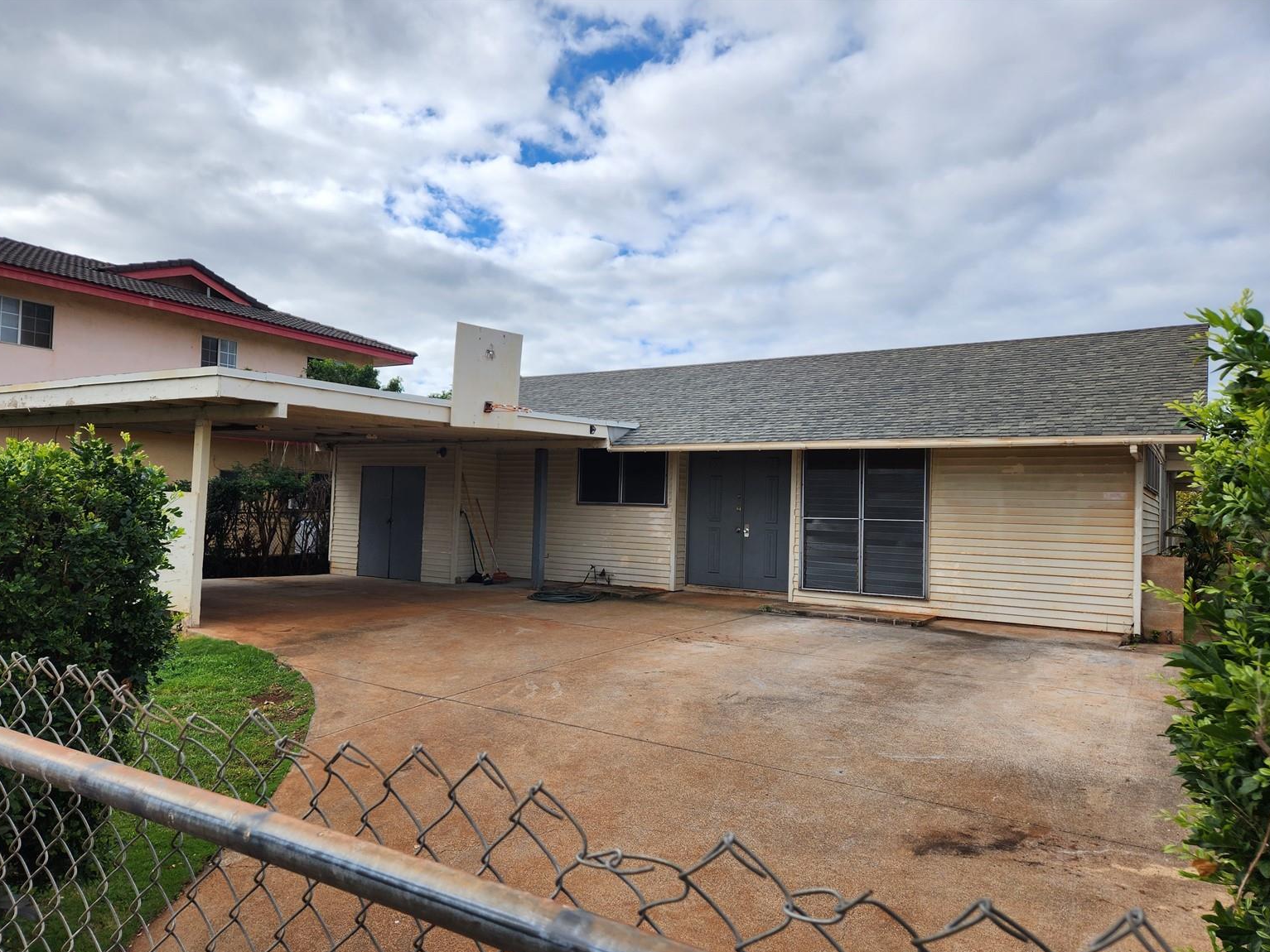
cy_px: 494
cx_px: 613
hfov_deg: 71.6
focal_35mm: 24
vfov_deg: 56.8
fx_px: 881
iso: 20
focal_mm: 5.4
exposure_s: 1/1332
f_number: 1.8
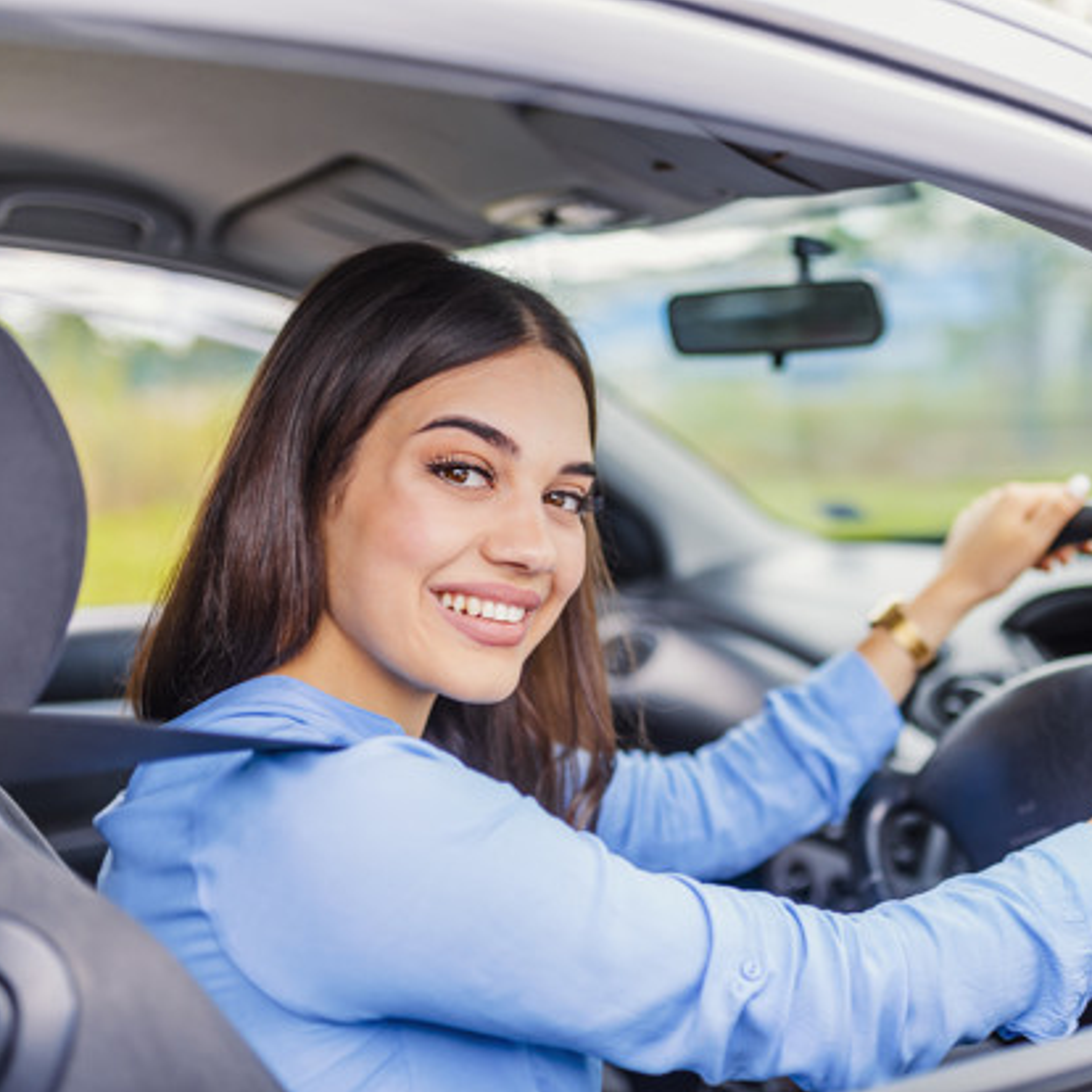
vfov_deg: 37.6
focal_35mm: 45
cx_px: 728
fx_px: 1606
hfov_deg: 37.2
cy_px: 547
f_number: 1.8
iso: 200
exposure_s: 1/640
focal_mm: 35
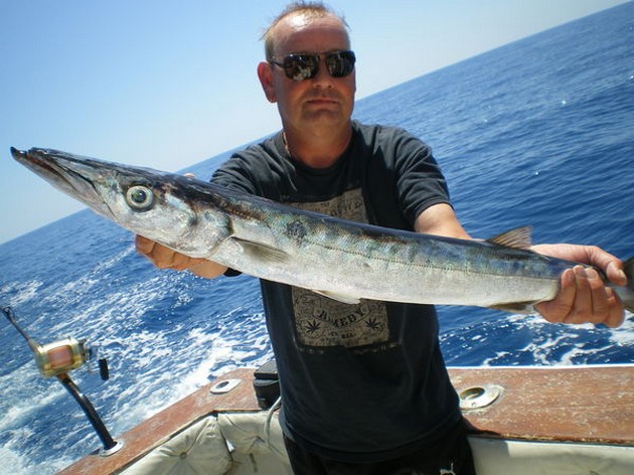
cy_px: 238
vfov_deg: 39.6
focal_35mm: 36
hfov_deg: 51.4
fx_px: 659
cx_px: 317
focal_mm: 6.3
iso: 50
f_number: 4.6
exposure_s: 1/400
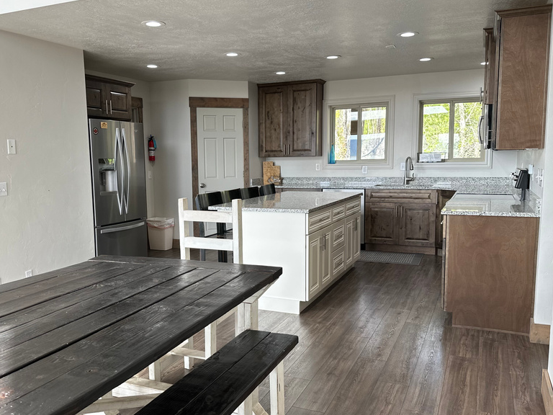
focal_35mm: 32
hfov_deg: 56.6
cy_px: 220
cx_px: 237
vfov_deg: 44.1
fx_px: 511
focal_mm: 6.86
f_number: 1.78
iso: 100
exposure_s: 1/120
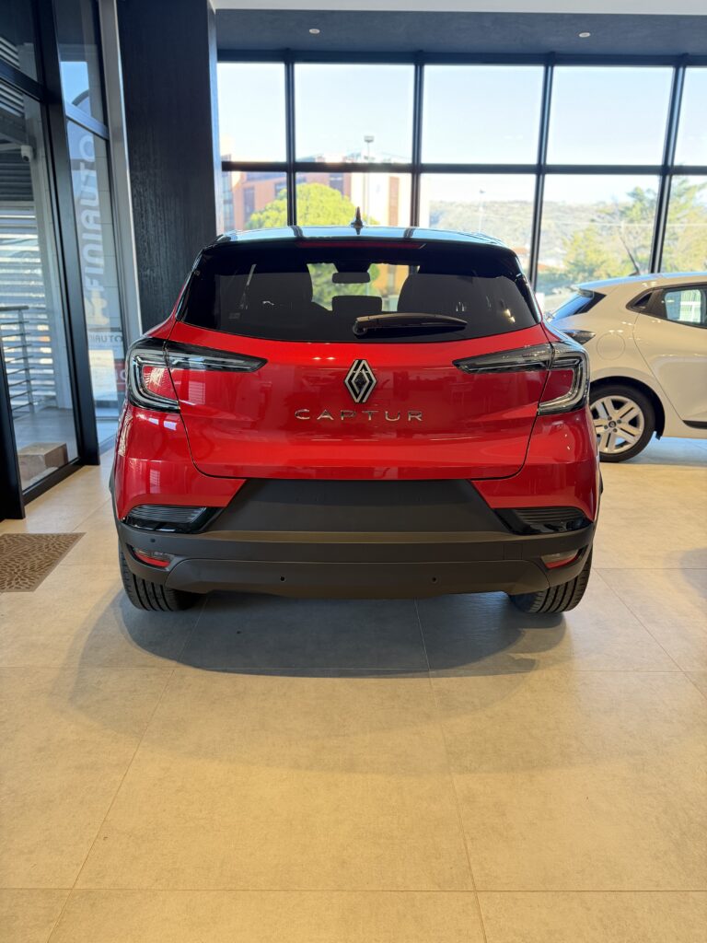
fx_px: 654
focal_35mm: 24
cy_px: 472
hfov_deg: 56.8
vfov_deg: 71.6
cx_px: 354
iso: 250
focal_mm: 6.76
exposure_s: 1/100
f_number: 1.78
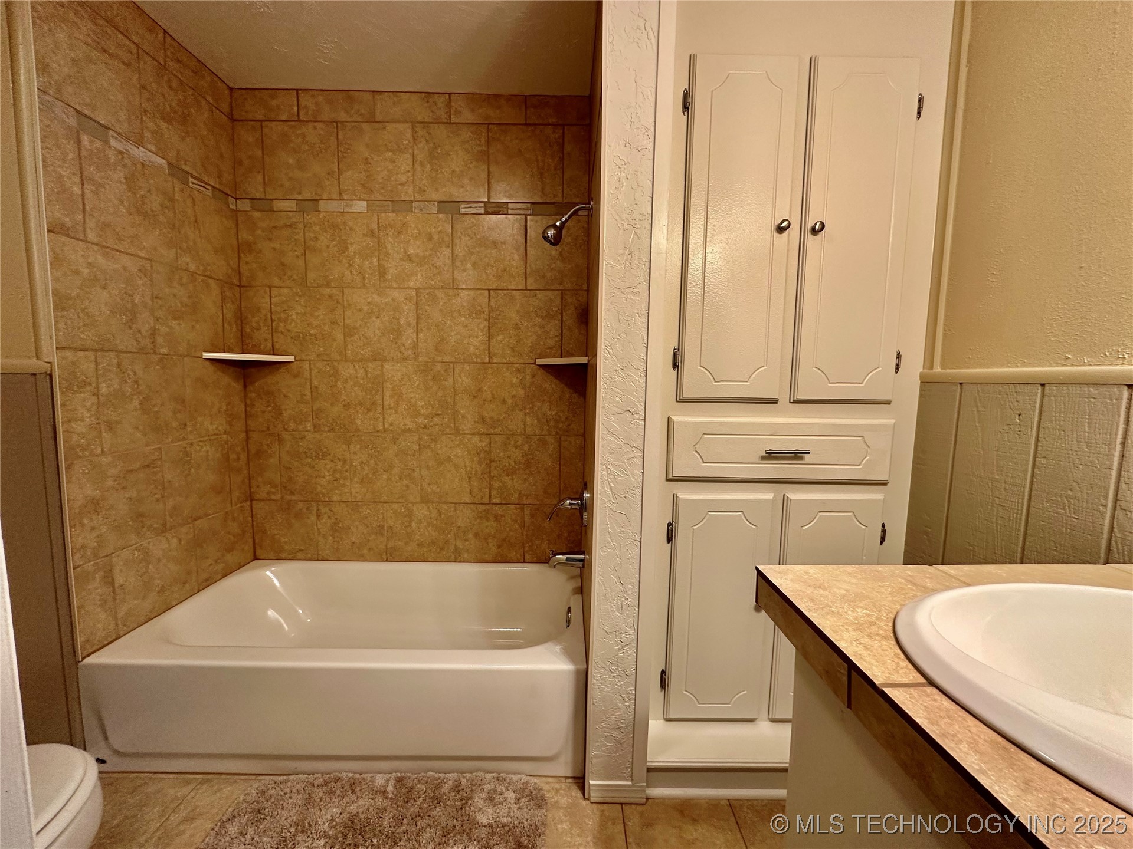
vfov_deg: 85.7
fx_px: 458
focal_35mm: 14
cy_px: 424
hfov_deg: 102.1
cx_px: 566
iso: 160
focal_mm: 2.22
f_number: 2.2
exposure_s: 1/60
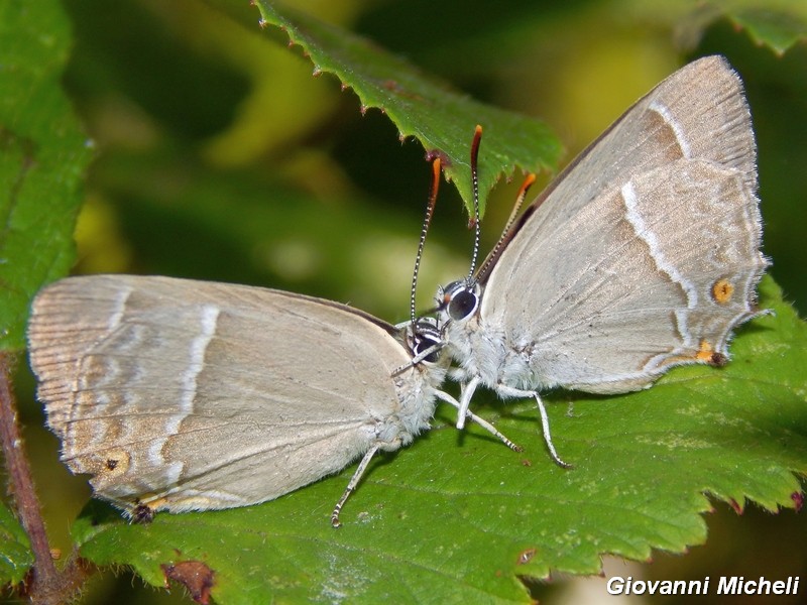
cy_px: 302
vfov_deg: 9.2
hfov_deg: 12.2
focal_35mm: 162
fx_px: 3777
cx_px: 404
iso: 125
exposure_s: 1/80
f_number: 10.1
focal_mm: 28.7
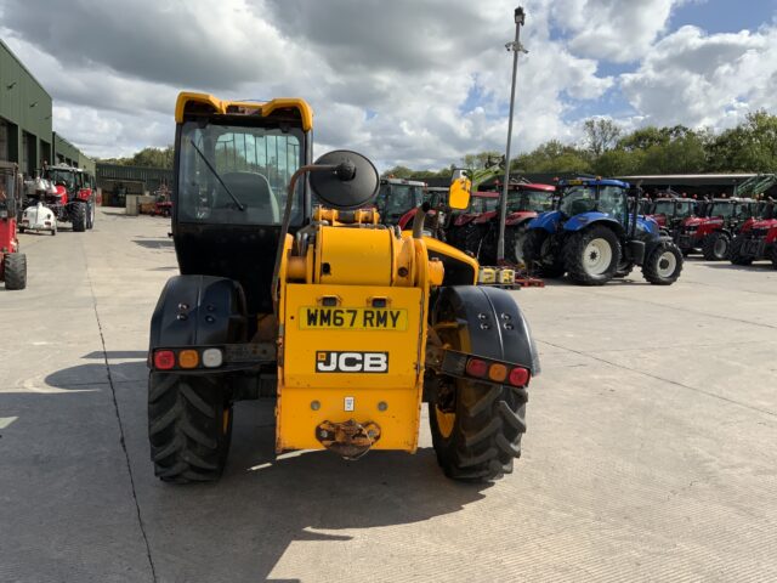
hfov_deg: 61.7
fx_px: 651
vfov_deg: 48.2
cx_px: 388
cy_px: 292
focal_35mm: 29
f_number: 1.8
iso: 16
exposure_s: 1/2141
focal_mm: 3
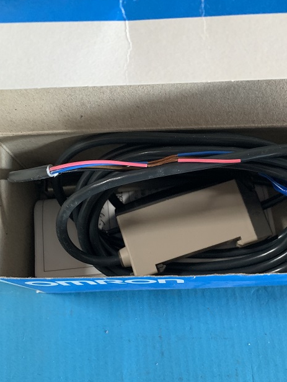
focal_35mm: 34
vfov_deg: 53.5
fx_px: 376
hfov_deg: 41.5
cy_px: 231
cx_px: 177
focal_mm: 4.25
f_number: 1.8
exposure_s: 1/50
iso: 400
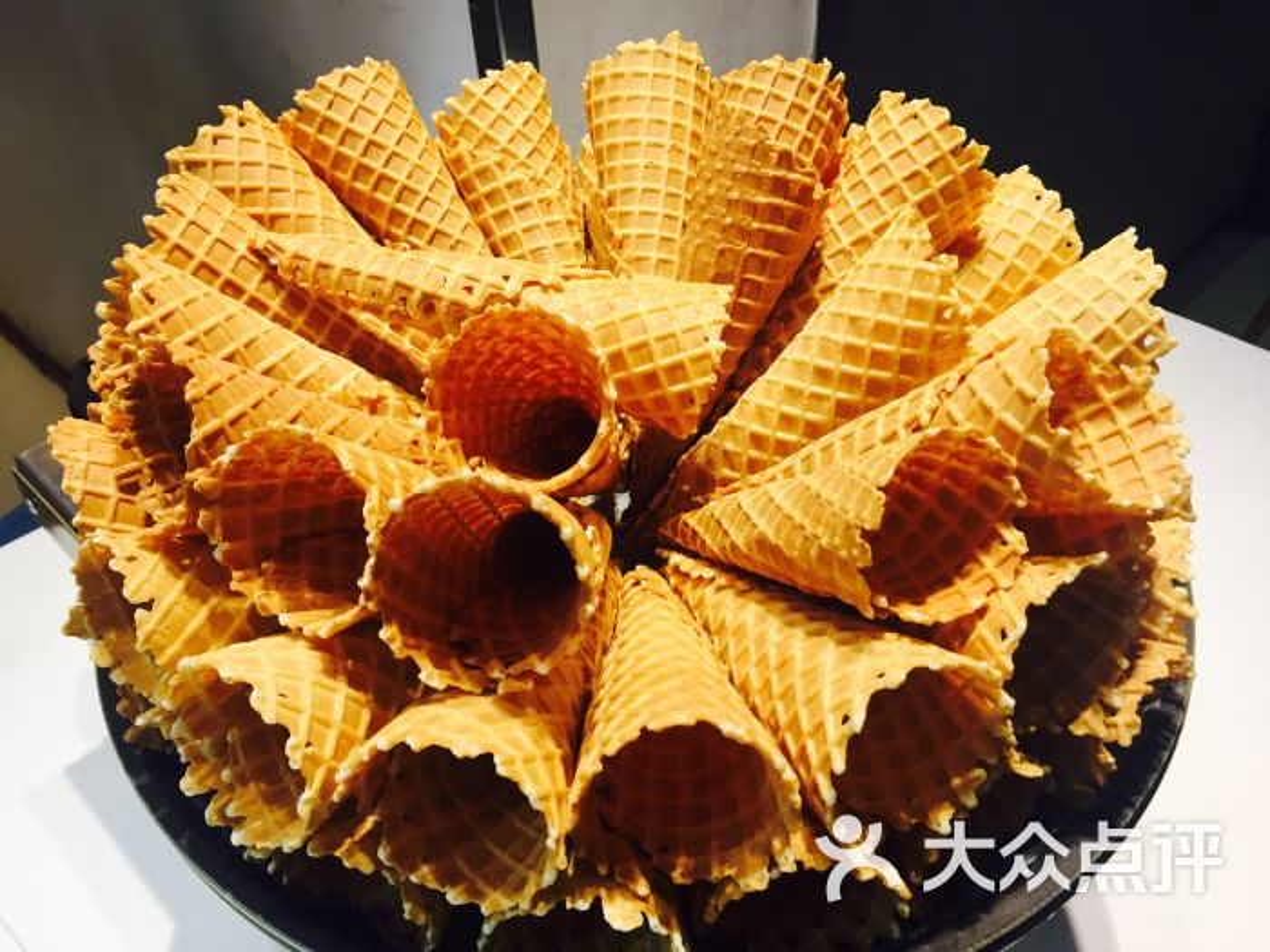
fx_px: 1064
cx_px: 635
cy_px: 476
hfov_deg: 61.7
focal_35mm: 29
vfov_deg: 48.2
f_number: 2.2
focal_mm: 4.15
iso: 32
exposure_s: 1/33
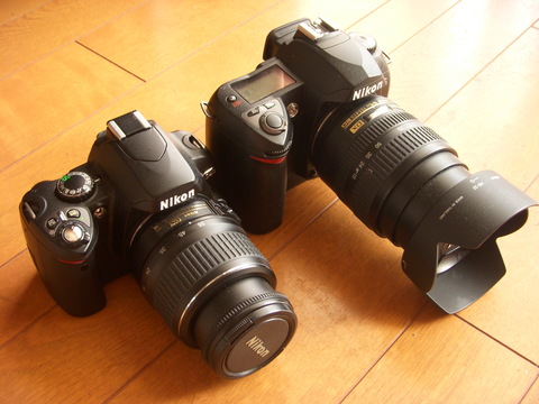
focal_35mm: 47
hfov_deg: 40.4
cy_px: 202
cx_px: 270
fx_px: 732
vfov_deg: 30.9
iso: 100
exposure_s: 1/2.5
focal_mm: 7.9
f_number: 3.4
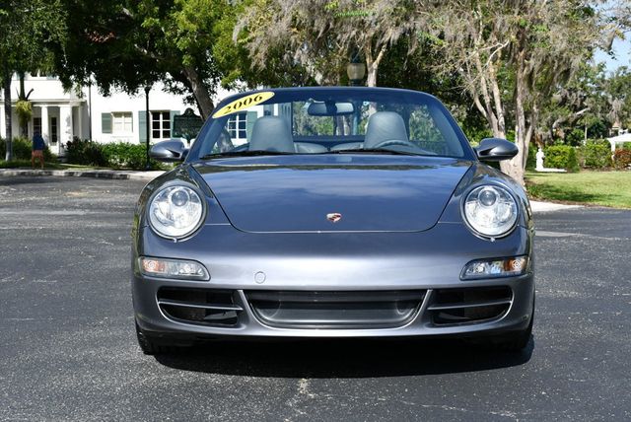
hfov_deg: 28.0
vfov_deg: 19.0
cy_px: 211
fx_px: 1263
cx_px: 316
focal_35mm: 72
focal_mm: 36
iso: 100
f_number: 9
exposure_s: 1/320
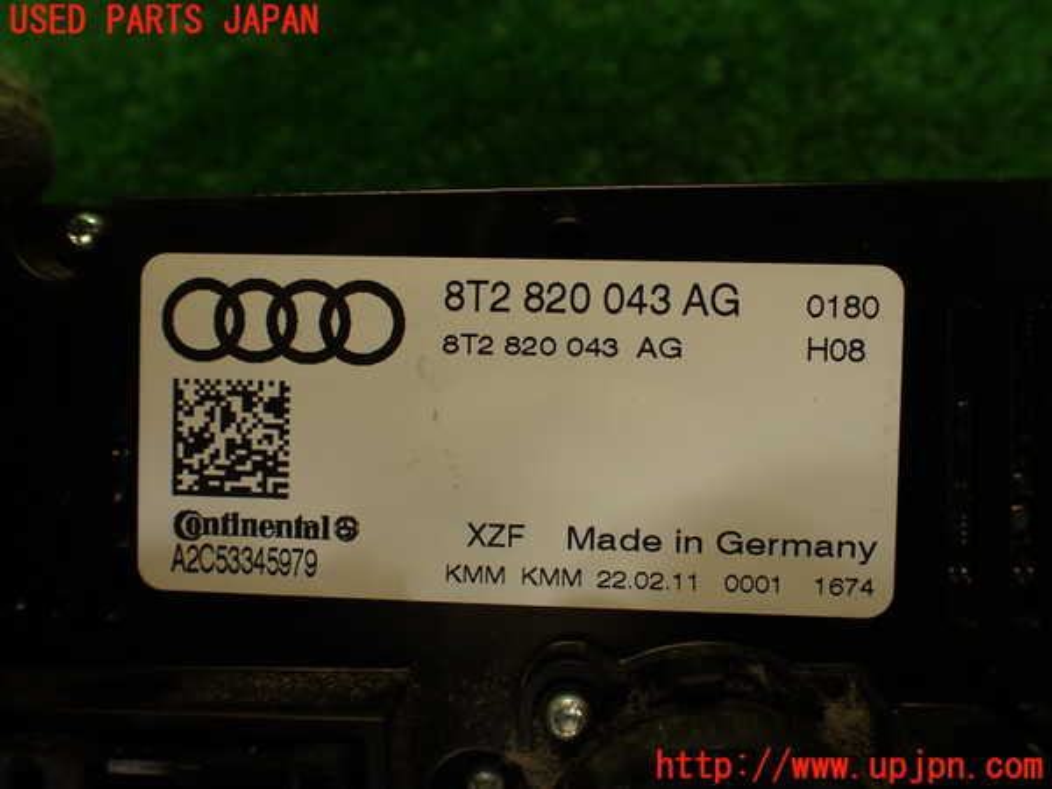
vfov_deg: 44.2
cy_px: 394
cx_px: 526
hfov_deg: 56.8
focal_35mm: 32
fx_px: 972
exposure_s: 1/60
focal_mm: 5.79
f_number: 2.4
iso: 125
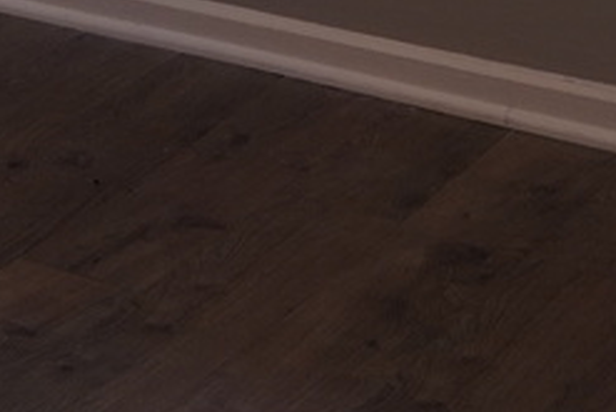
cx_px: -190
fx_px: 3030
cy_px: -909
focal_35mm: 177
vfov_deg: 6.8
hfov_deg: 11.3
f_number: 4
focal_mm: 18
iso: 250
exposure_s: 1/60
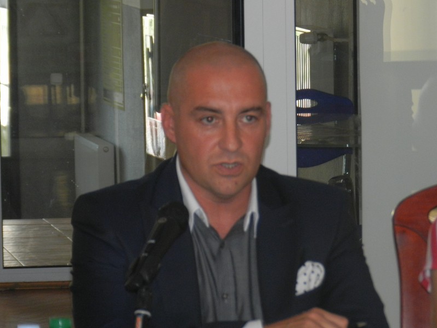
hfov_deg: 6.9
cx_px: 219
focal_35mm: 287
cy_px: 164
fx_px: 3624
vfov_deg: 5.2
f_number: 5.3
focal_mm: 50.8
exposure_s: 1/60
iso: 720
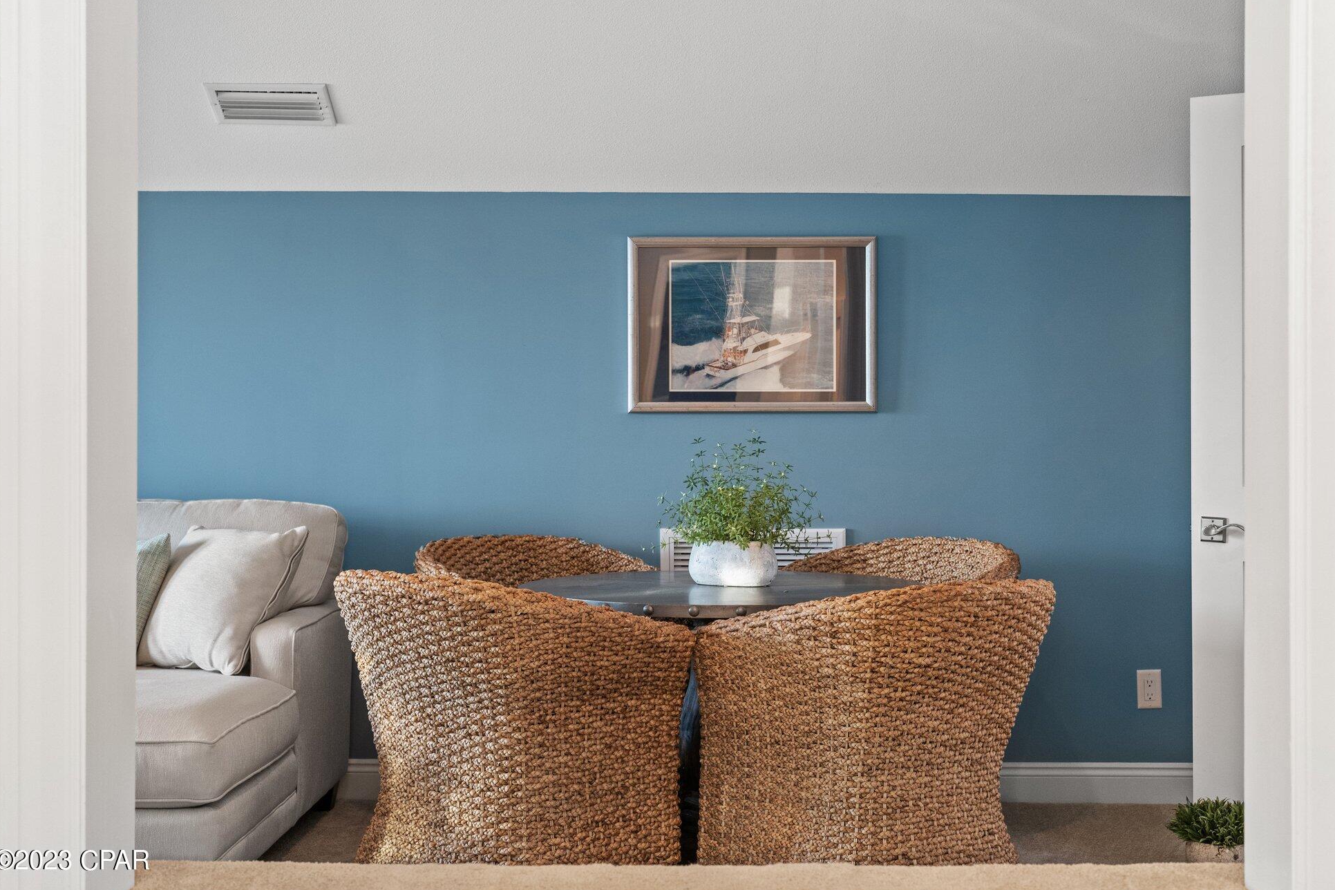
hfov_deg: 37.5
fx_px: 1965
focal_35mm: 53
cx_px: 699
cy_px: 432
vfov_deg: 25.5
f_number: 6.3
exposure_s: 1/13
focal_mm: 50
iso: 640
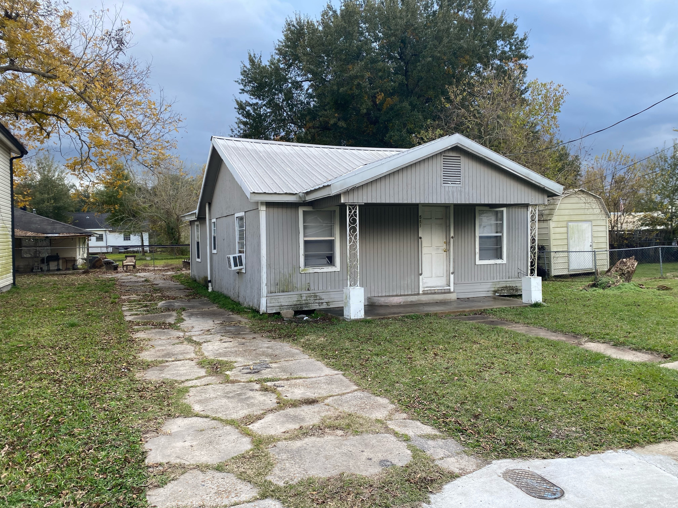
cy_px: 254
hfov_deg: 67.3
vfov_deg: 53.1
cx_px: 339
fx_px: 509
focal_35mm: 26
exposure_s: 1/519
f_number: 1.8
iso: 32
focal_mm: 4.25
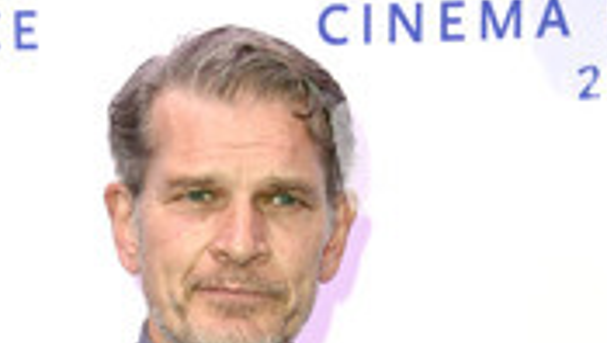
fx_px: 3465
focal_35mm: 215
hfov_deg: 10.0
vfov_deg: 5.6
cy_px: 655
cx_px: 194
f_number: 5.6
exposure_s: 1/250
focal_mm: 90
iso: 800
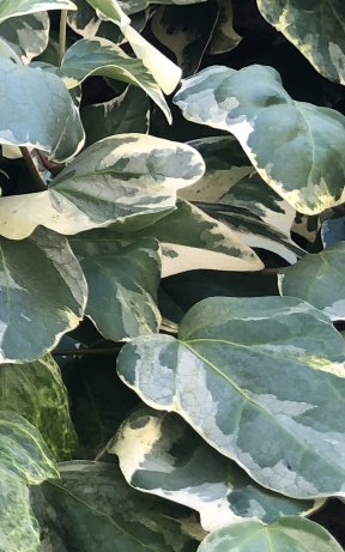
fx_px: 1550
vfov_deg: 20.2
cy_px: 218
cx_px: -393
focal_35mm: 103
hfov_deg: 11.2
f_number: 1.8
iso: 20
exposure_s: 1/168
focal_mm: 4
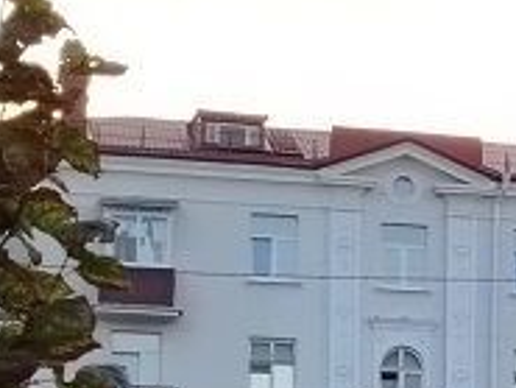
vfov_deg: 7.6
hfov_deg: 9.7
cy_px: 565
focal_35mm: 193
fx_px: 2879
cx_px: 962
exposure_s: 1/256
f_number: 1.75
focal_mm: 5.25
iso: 100
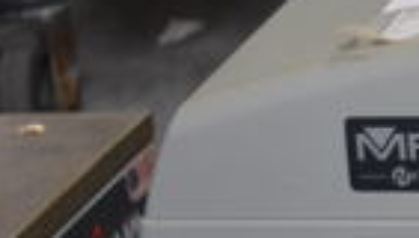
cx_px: 903
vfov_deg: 6.2
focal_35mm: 190
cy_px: 541
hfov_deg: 10.2
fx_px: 2115
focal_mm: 28
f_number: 4.2
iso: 2000
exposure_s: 1/125
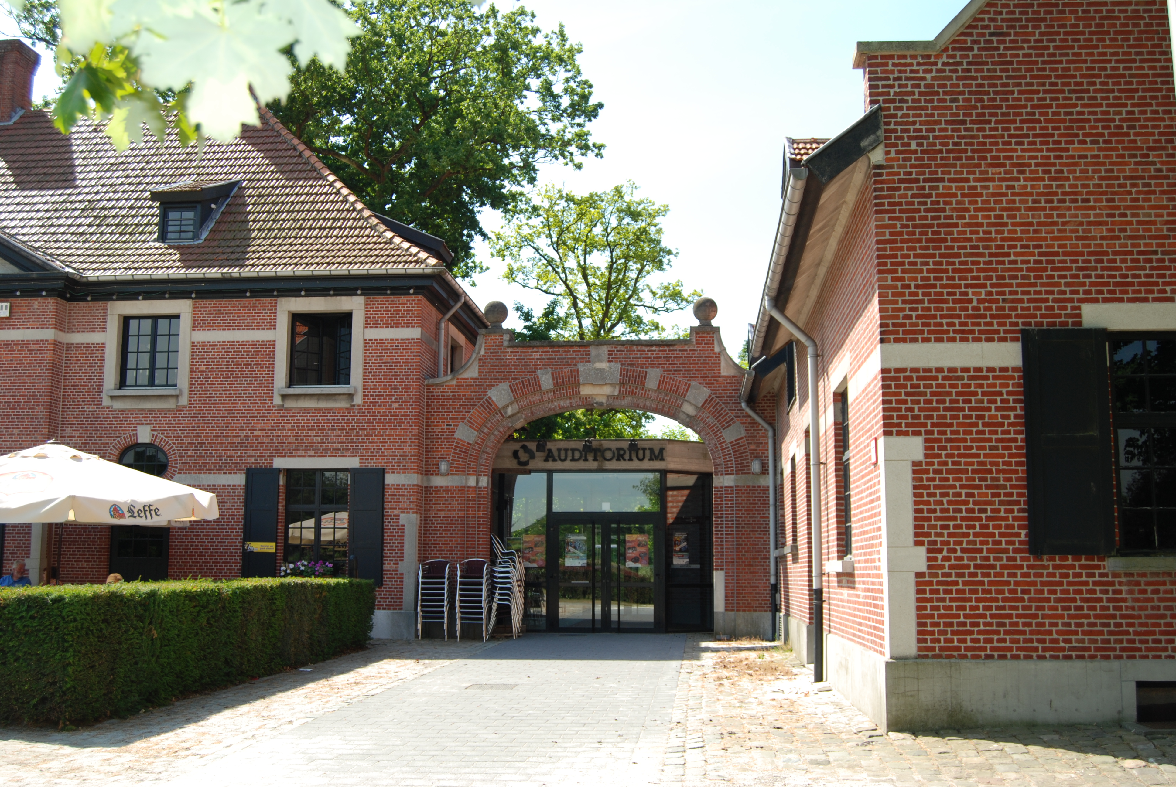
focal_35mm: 36
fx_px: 1177
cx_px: 588
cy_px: 394
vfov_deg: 37.0
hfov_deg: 53.1
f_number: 5.6
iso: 100
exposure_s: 1/200
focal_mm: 24
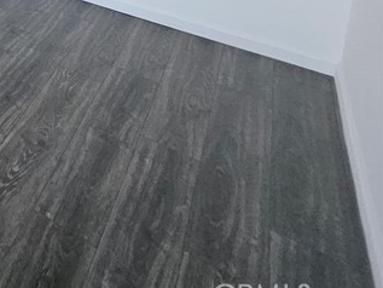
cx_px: -230
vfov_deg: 25.3
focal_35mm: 42
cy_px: -152
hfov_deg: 26.5
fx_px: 465
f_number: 2.2
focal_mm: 1.74
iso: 160
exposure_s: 1/60
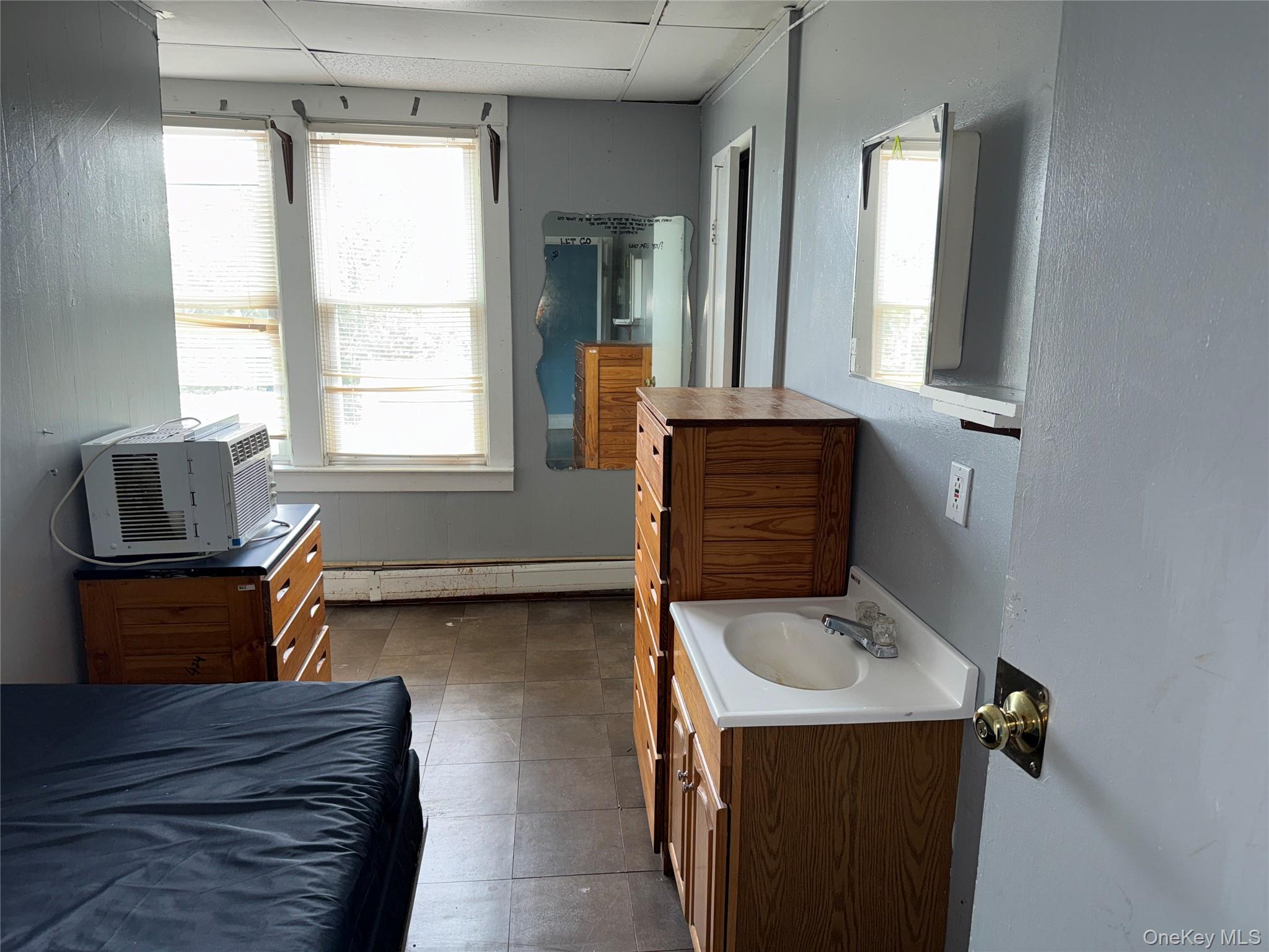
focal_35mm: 24
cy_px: 476
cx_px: 634
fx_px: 880
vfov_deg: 56.8
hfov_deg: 71.6
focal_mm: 6.76
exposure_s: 1/30
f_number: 1.78
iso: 64
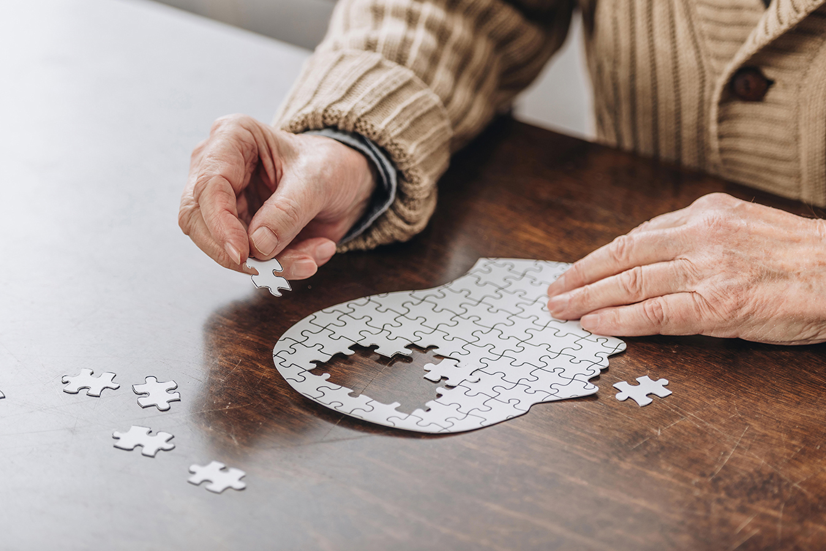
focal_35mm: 121
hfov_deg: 16.9
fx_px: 2776
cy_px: 233
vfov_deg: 11.3
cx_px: 407
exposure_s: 1/200
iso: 100
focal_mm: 102
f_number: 2.8
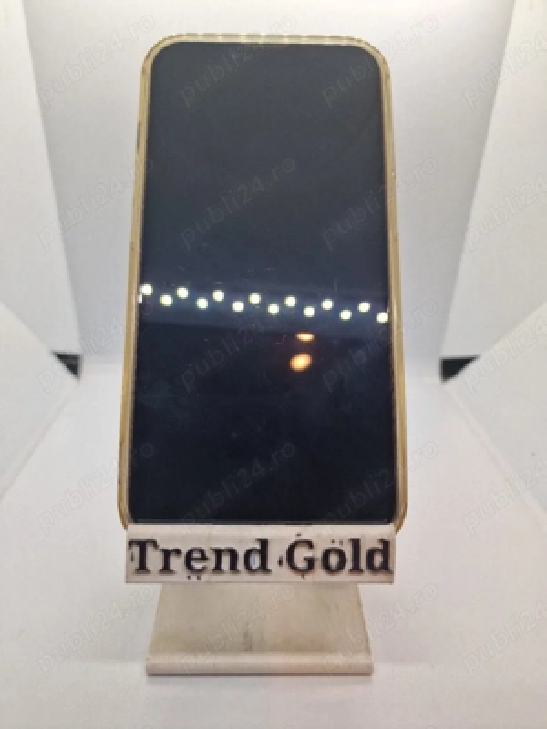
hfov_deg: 58.9
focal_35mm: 23
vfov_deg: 73.9
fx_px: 485
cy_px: 364
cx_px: 274
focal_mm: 6.4
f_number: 1.8
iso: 50
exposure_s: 1/100
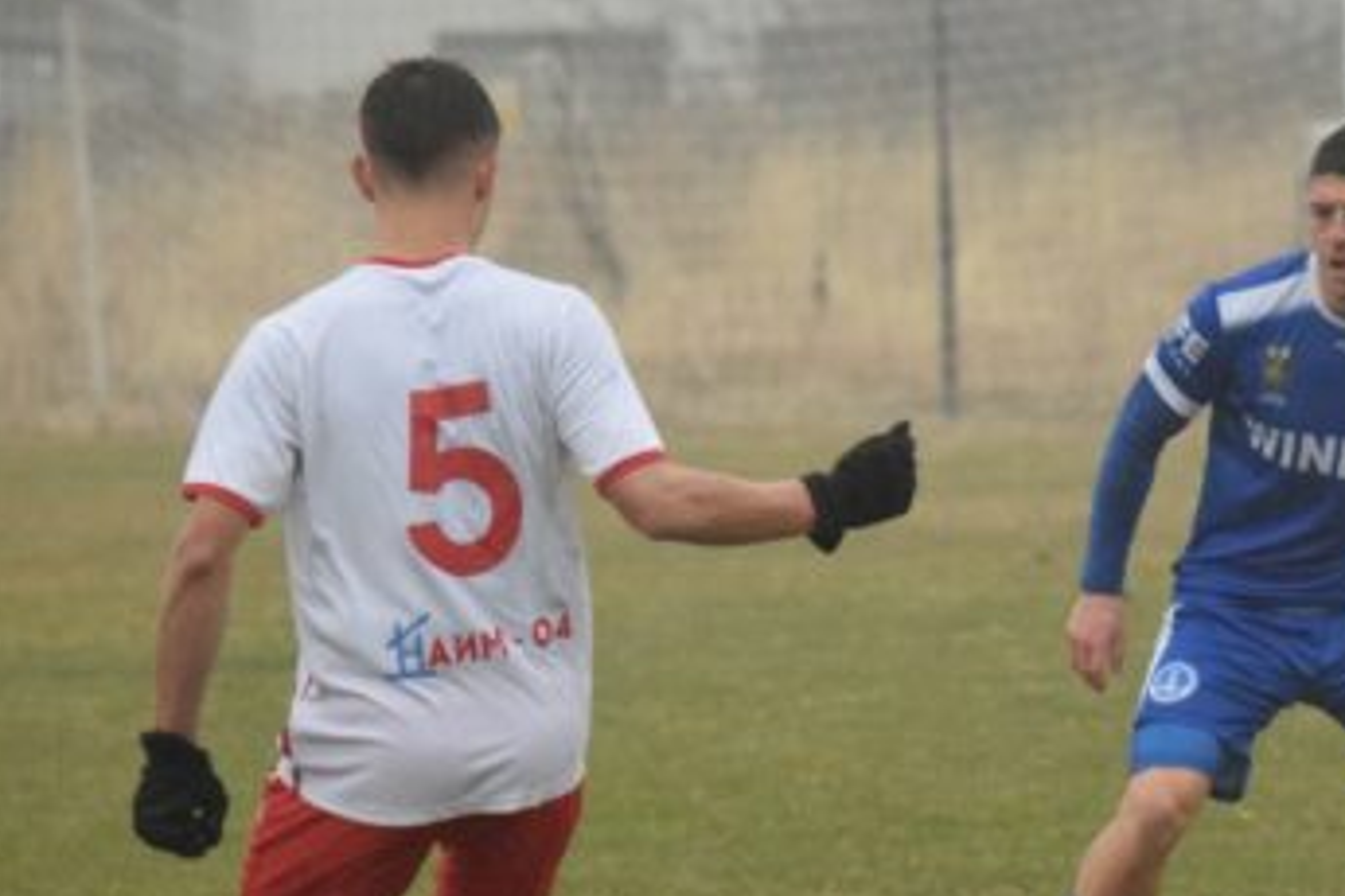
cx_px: 947
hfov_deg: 4.2
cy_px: 553
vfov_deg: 2.8
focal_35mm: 493
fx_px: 18418
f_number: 5.6
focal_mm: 180
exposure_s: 1/500
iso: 6400
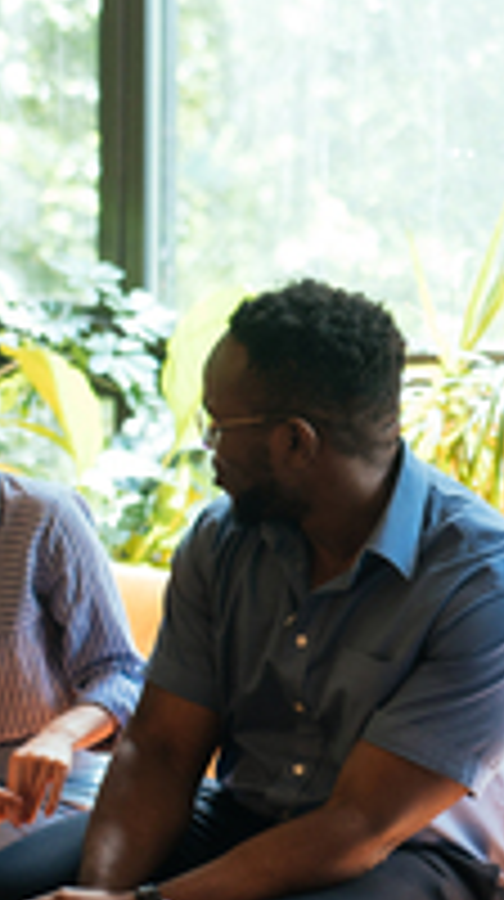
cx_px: 400
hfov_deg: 10.9
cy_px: 572
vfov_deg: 19.4
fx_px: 2622
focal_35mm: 110
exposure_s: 1/160
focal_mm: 35
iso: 250
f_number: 2
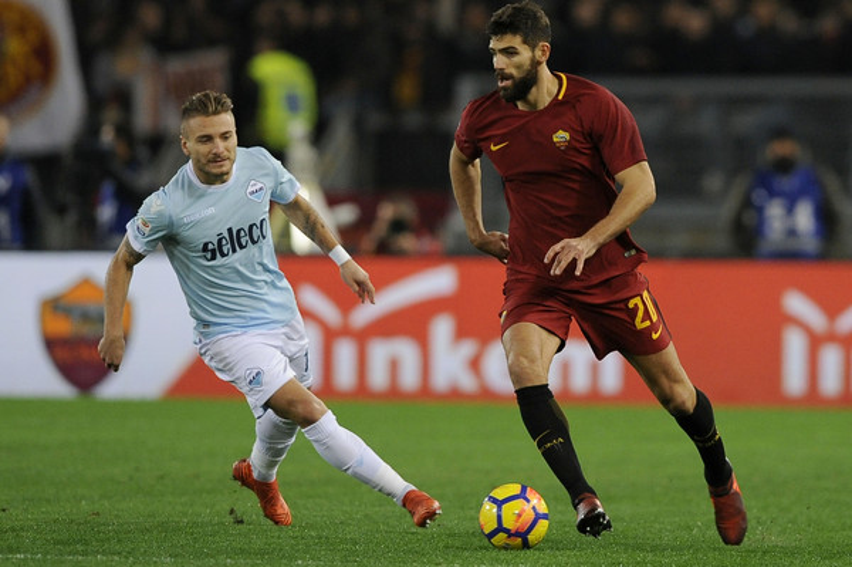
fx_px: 9459
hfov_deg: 5.2
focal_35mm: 400
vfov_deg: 3.4
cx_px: 426
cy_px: 284
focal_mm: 400
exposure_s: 1/800
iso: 2000
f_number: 3.5
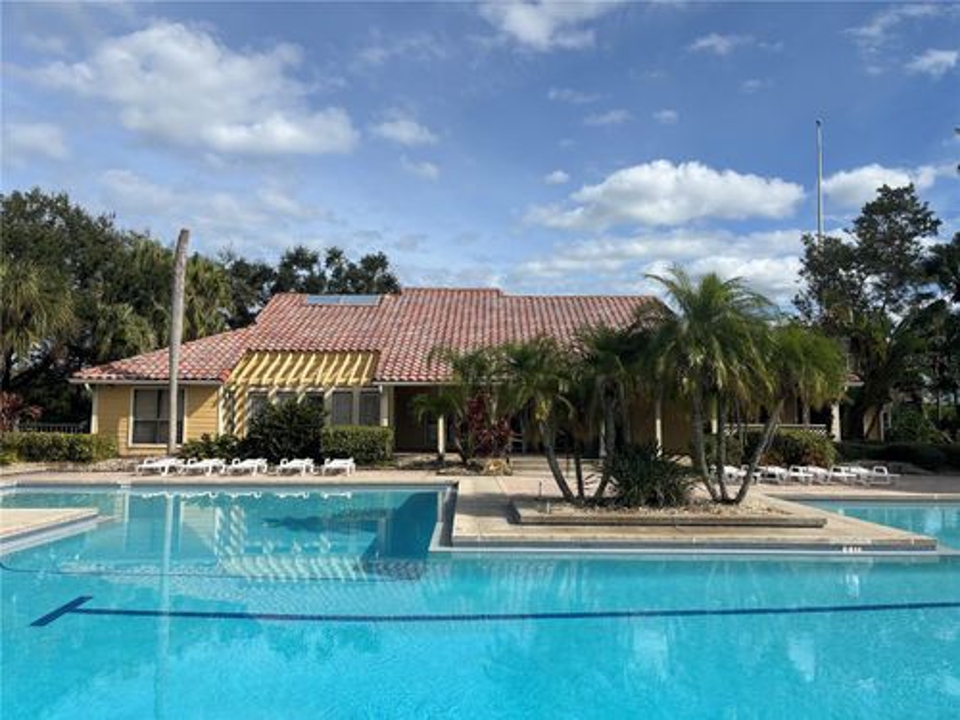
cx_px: 480
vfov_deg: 53.1
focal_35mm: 26
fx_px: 721
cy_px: 360
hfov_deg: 67.3
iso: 50
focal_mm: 5.96
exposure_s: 1/4854
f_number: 1.6
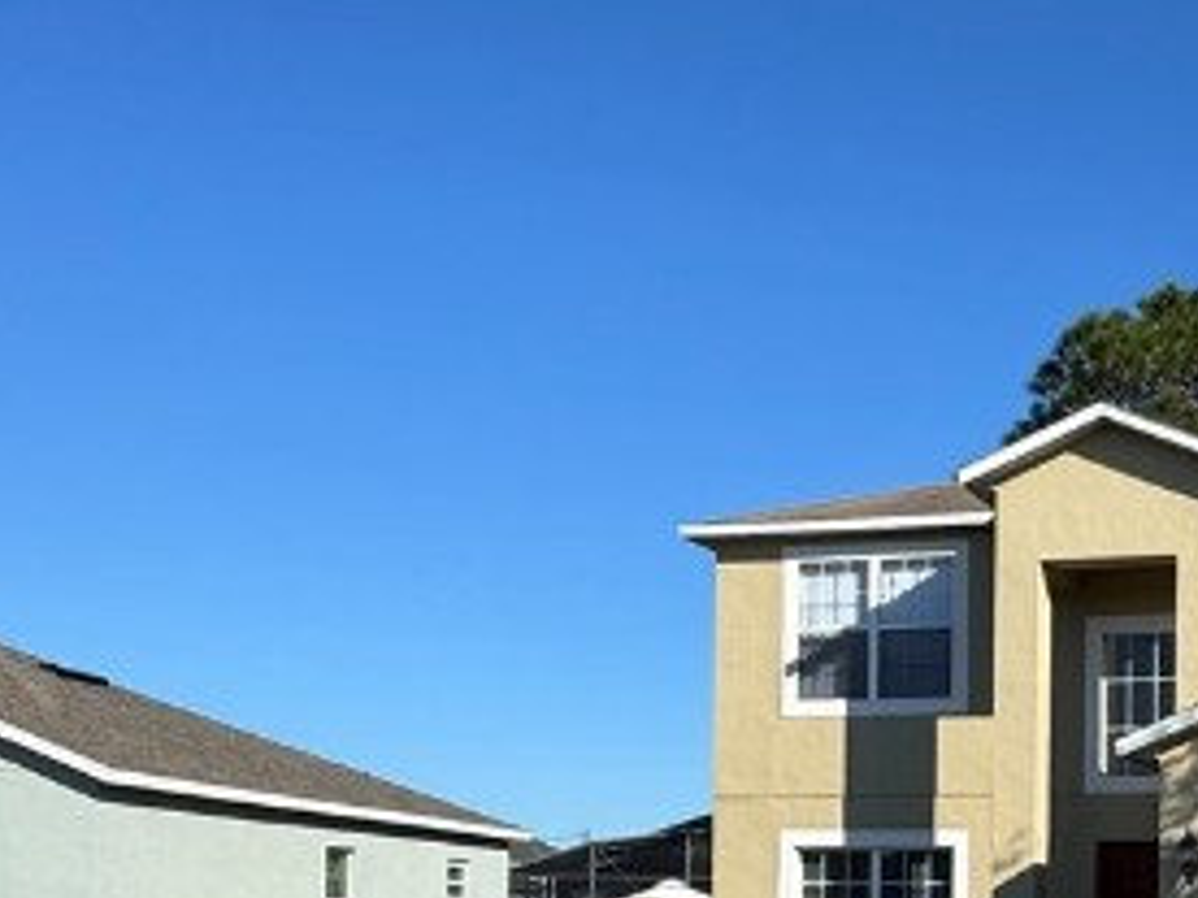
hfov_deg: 34.2
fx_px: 1800
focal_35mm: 52
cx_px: 1142
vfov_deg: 26.3
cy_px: 928
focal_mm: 2.22
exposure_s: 1/2584
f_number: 2.2
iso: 50
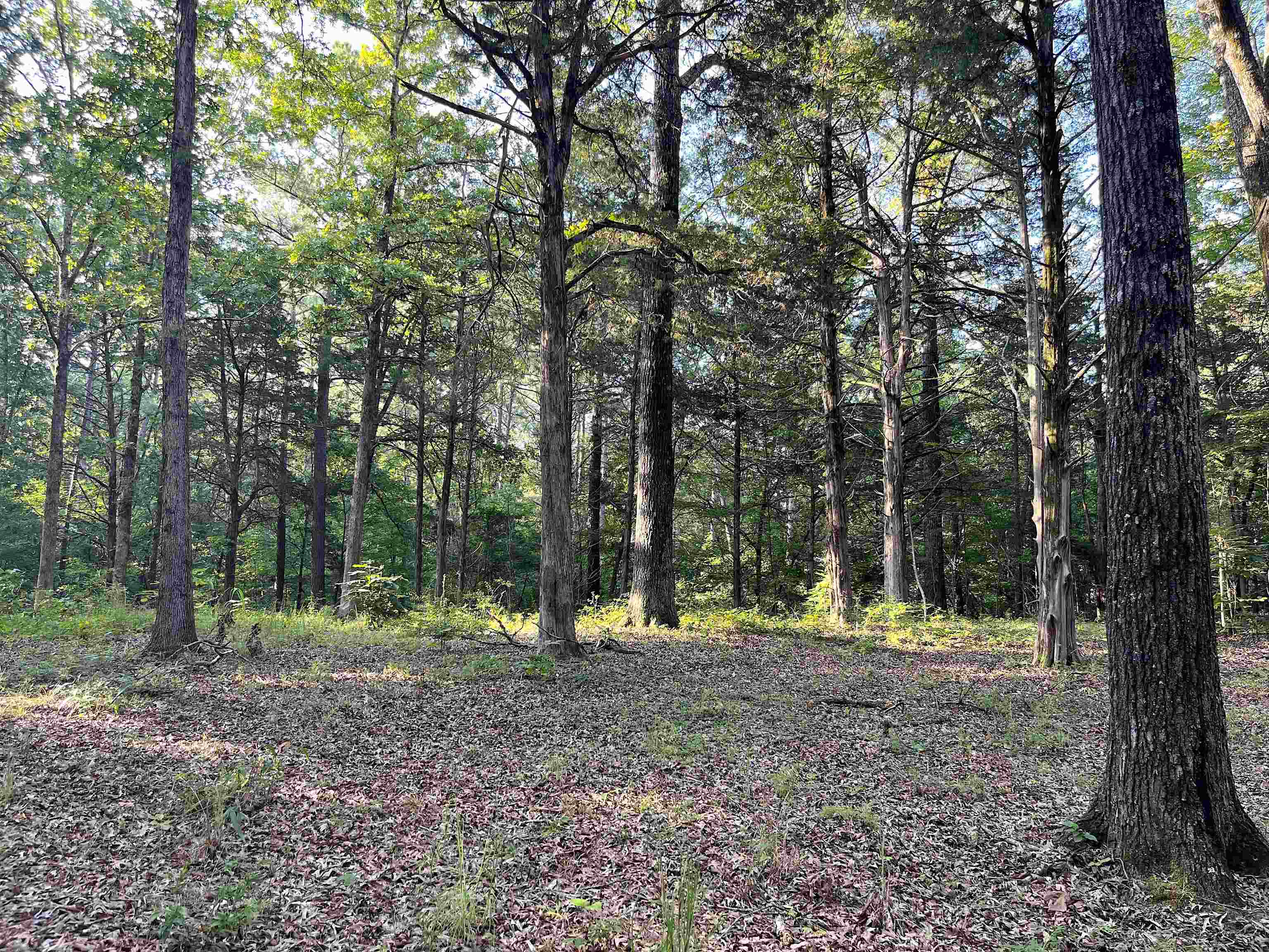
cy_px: 476
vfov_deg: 53.1
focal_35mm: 26
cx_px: 634
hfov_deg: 67.3
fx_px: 953
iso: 64
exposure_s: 1/121
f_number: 1.6
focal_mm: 5.1
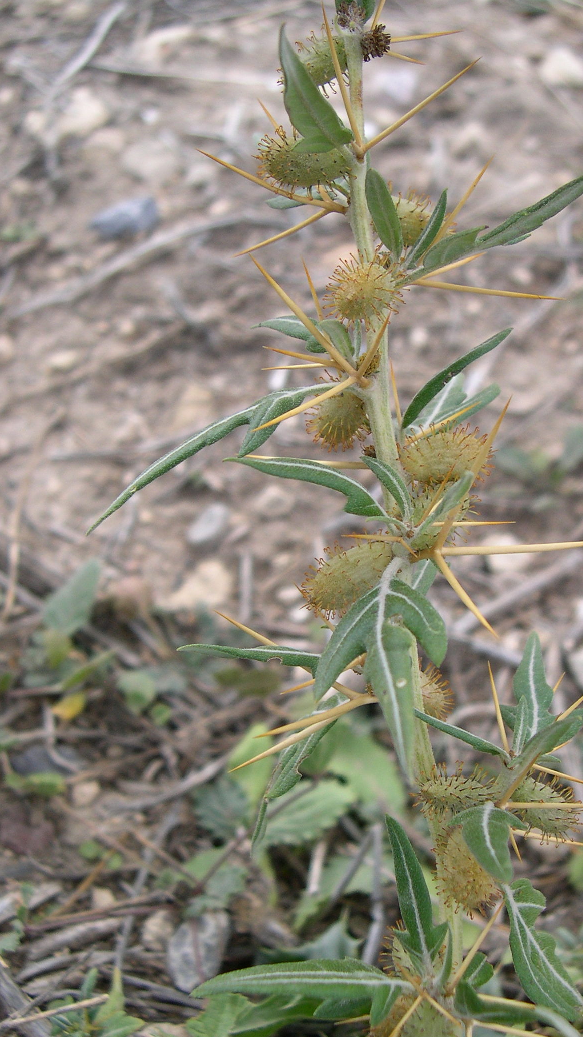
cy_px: 520
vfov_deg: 48.4
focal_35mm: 42
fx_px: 1155
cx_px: 377
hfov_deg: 28.2
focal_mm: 8
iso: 100
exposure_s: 1/599
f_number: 2.8
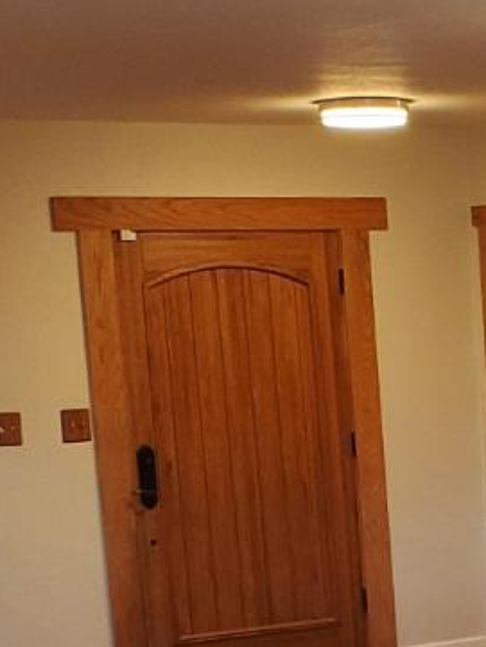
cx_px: 707
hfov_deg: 13.0
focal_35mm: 108
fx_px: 2021
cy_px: 746
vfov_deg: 17.5
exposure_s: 1/60
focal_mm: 4.3
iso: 250
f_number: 2.4
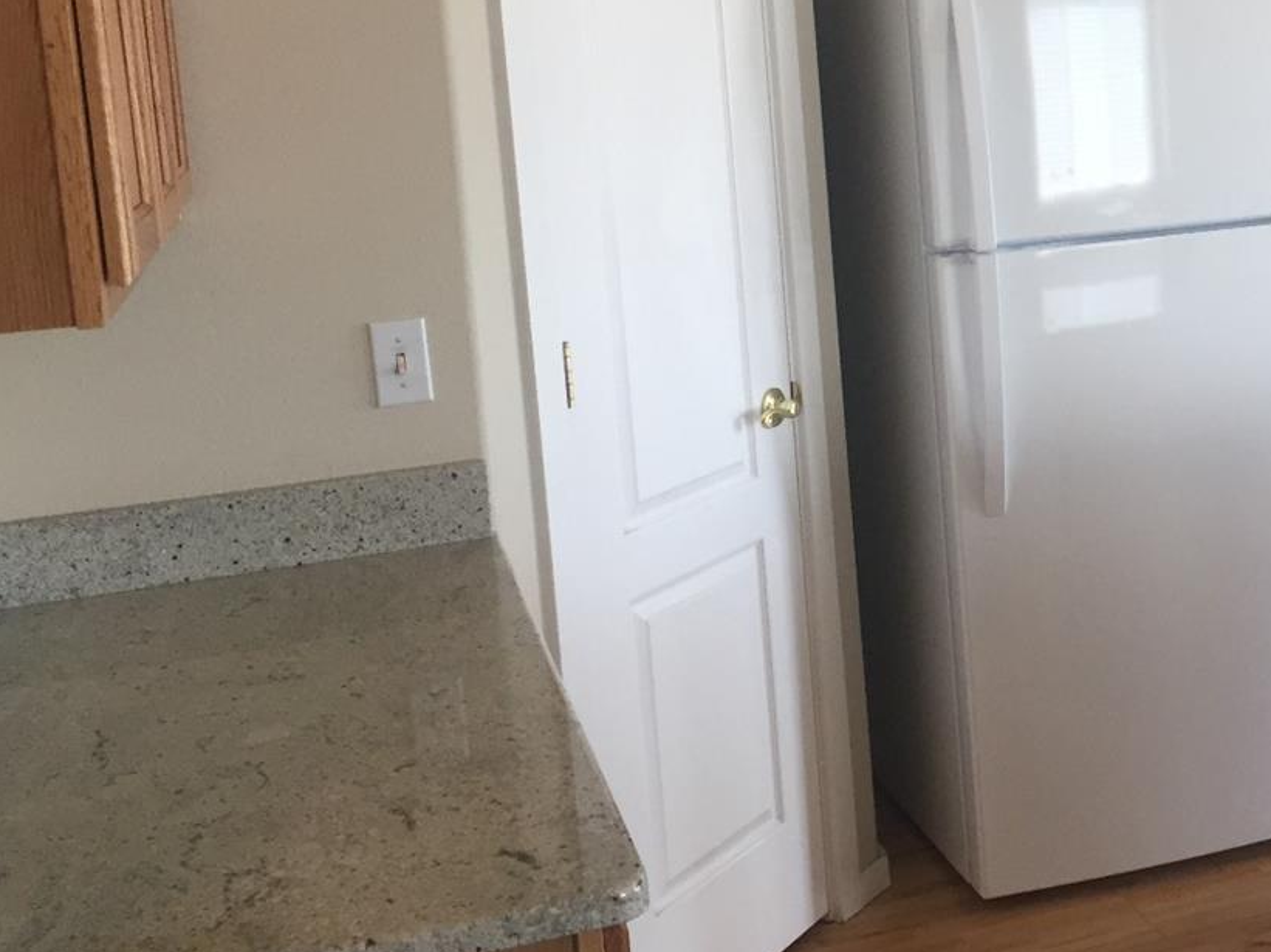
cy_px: 269
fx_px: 1945
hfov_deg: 34.6
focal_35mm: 53
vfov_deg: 27.2
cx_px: 1081
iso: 40
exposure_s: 1/30
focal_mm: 4.15
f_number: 2.2
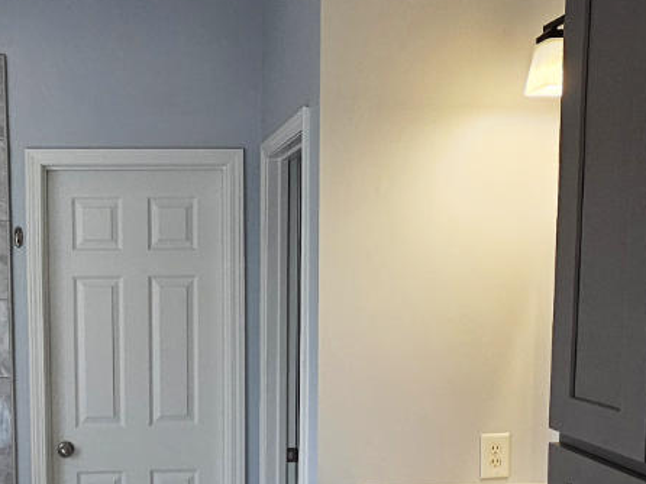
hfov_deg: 43.5
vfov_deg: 33.7
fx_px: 783
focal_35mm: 42
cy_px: 355
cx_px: 169
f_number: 2.2
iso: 80
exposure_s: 1/120
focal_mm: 2.2
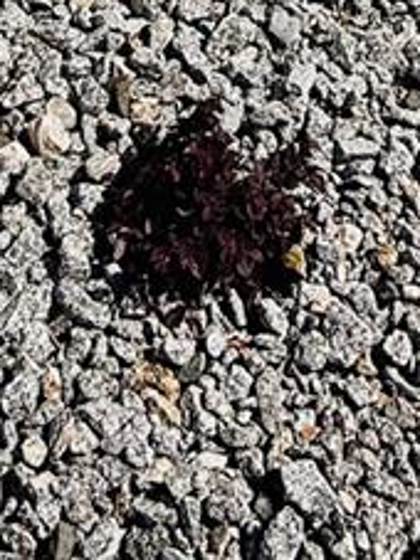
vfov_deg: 19.1
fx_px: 1198
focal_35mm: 74
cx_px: 148
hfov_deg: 19.8
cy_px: -484
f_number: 2.2
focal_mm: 2.22
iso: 50
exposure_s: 1/3663
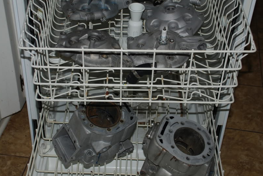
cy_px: 77
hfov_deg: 32.8
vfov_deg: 22.3
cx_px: 132
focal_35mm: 61
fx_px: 446
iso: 100
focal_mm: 32
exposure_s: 1/125
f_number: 4.2
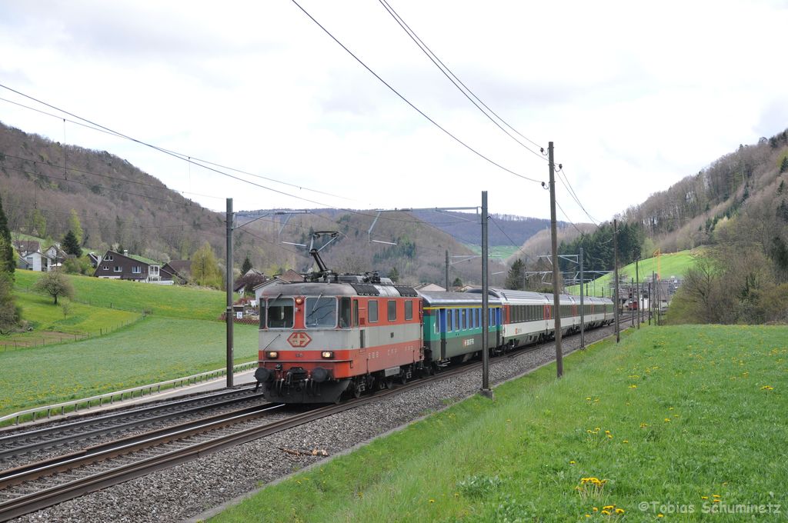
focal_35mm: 63
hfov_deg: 31.9
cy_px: 262
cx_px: 394
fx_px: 1377
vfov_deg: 21.5
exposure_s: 1/500
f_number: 7.1
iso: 400
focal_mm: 42
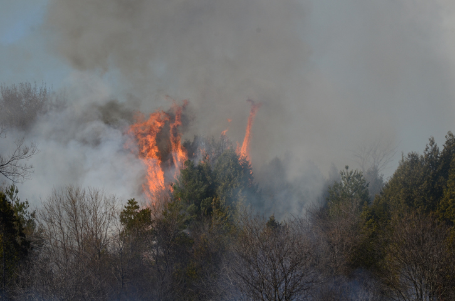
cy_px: 150
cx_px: 228
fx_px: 3500
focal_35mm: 278
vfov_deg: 4.9
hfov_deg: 7.4
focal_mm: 185
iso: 400
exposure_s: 1/1000
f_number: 11
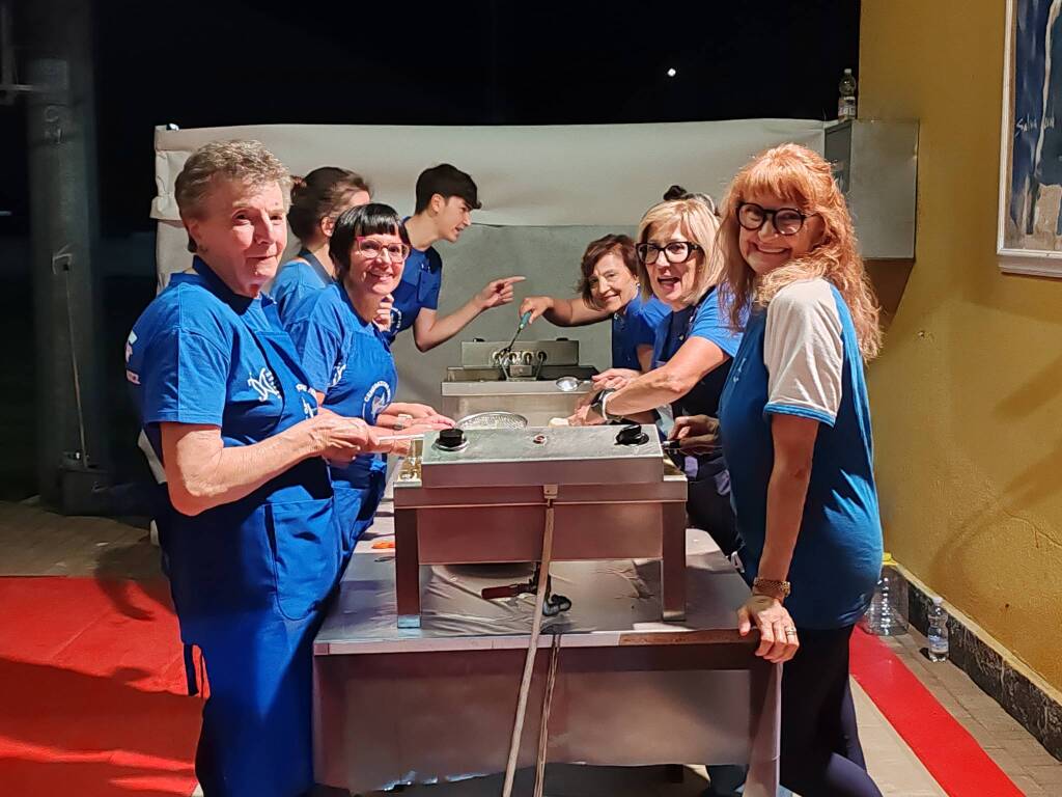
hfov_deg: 42.9
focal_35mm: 44
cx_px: 531
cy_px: 398
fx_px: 1350
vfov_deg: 32.9
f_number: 1.9
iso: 3200
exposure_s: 1/100
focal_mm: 6.12
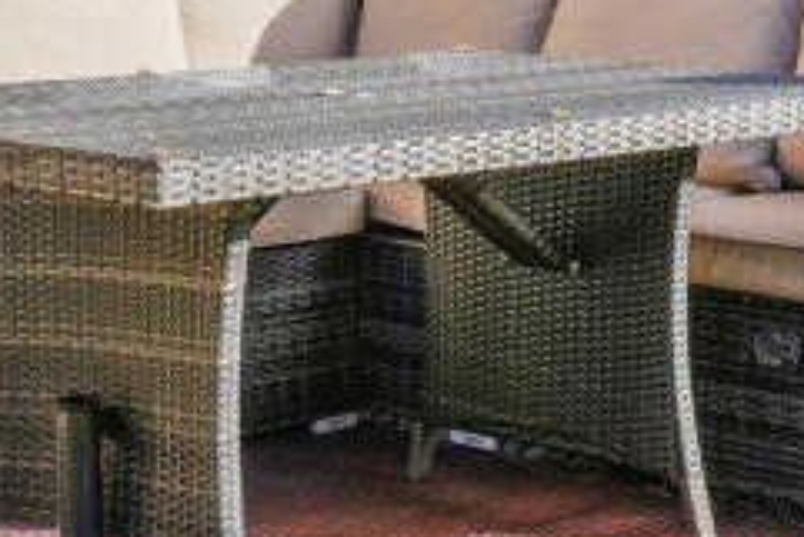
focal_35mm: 119
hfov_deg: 17.1
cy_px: -205
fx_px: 2659
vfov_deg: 11.2
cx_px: 237
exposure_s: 1/400
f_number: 8
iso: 250
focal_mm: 28
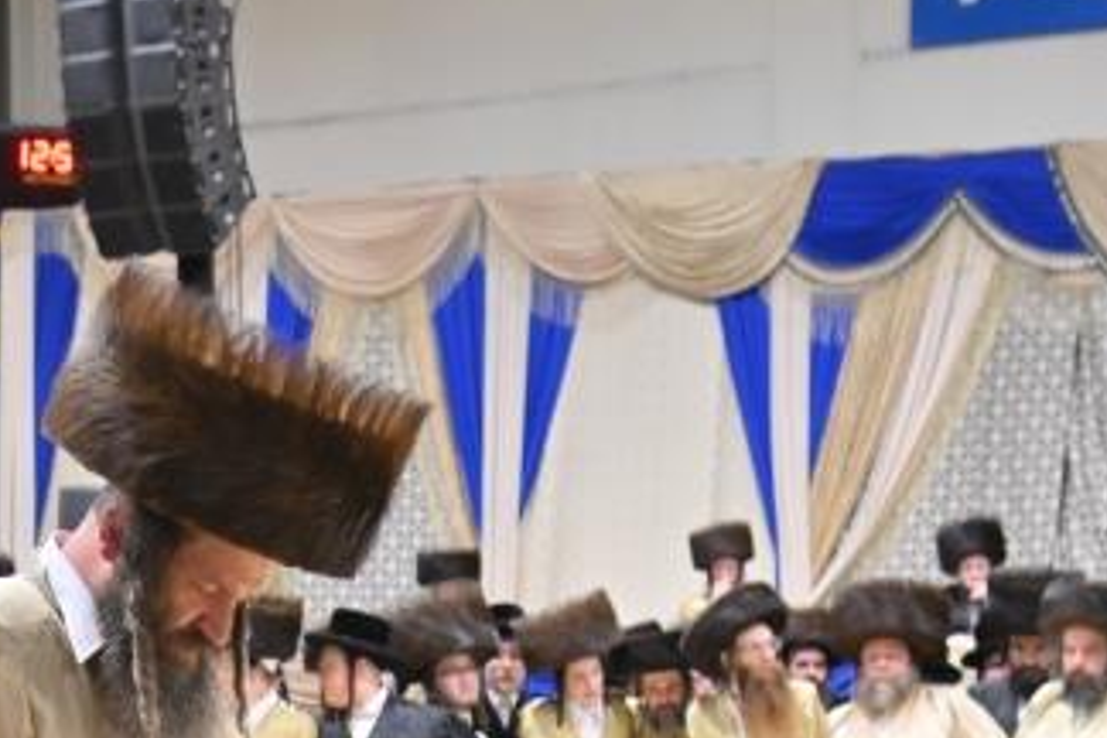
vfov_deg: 13.3
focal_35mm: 98
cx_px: 256
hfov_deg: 20.6
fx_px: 3013
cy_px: 1037
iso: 1000
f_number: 4
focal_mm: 31
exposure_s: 1/160
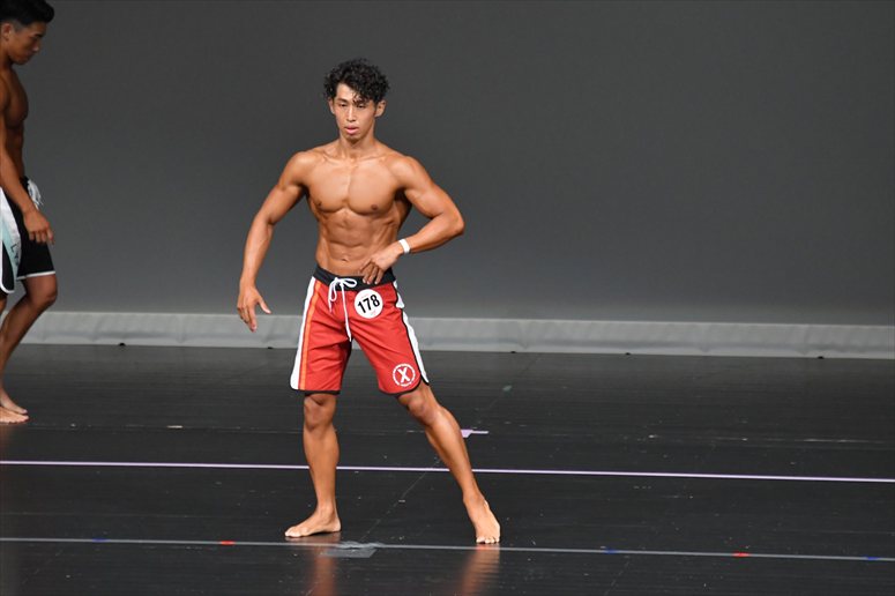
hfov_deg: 6.0
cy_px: 298
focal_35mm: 345
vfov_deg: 4.0
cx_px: 448
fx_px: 8573
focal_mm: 230
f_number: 5.6
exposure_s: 1/400
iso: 4000
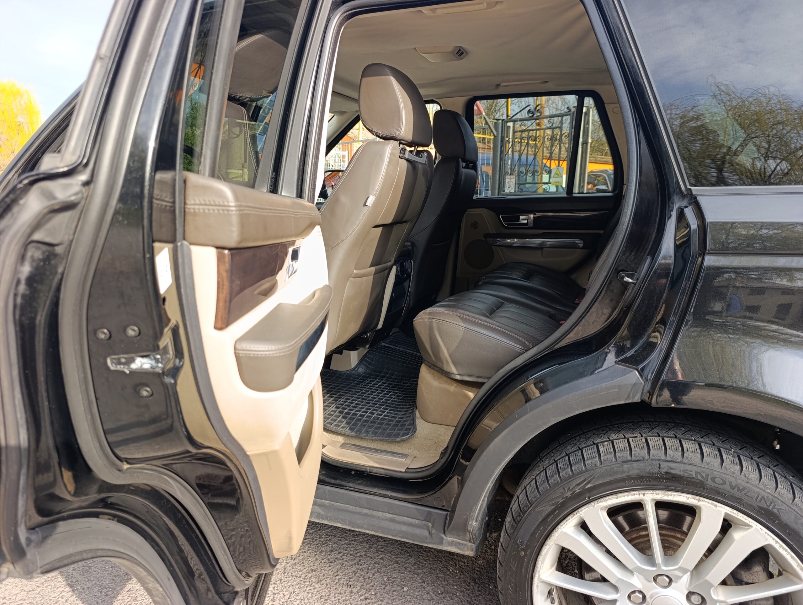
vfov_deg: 59.0
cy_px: 302
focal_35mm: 23
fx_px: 534
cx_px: 402
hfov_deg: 73.8
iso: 64
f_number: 1.6
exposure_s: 1/100
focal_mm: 6.14
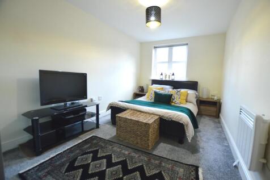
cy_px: 90
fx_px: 112
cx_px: 135
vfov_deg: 77.3
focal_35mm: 15
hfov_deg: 100.4
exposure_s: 1/60
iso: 450
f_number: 3.5
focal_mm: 10
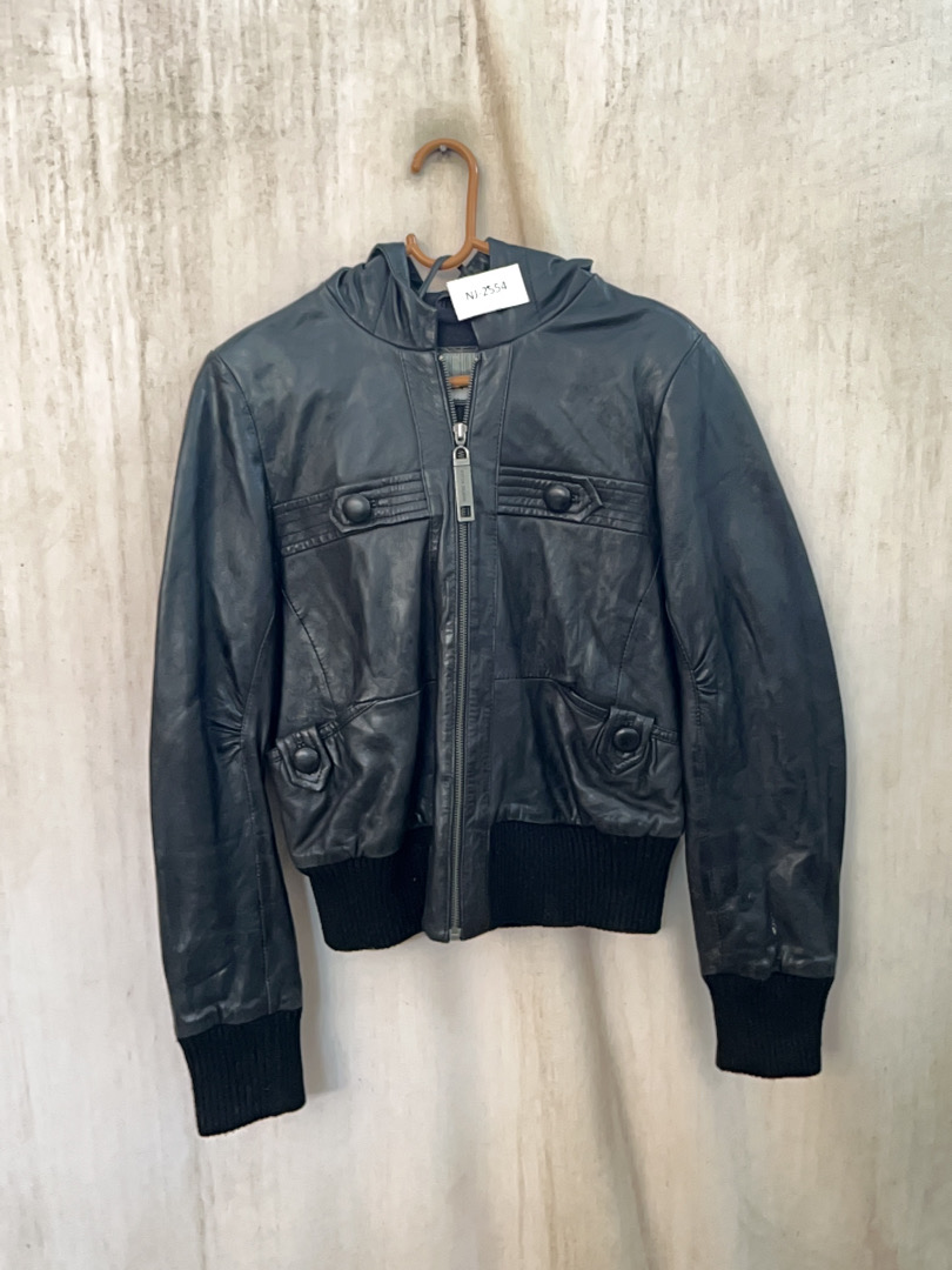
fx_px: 990
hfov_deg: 51.4
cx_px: 476
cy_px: 635
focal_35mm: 27
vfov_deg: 65.3
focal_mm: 5.1
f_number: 1.6
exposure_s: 1/60
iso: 200
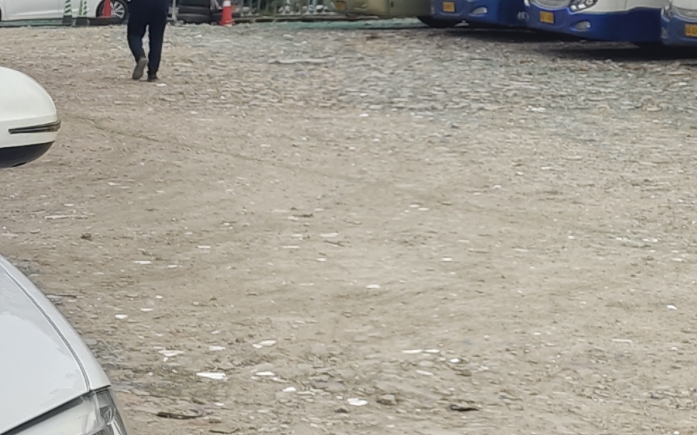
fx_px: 1918
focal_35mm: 101
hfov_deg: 16.8
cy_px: 446
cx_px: -582
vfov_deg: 12.8
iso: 71
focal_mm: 5.56
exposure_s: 1/691
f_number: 1.88
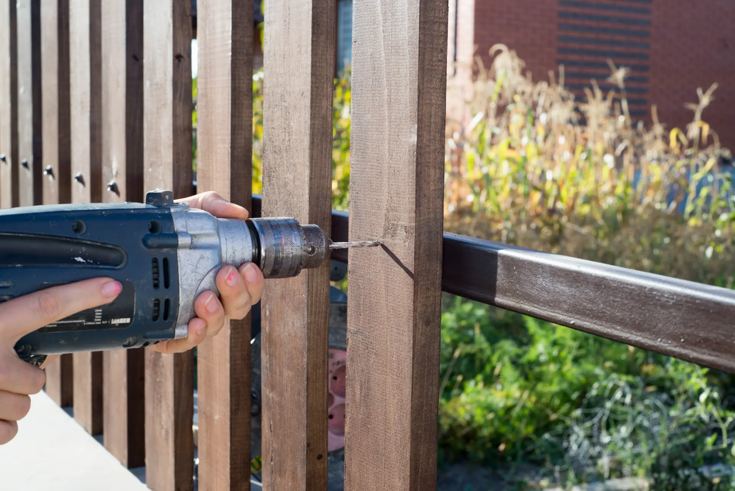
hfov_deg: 39.6
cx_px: 368
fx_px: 1021
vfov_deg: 27.0
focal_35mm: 50
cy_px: 246
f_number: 11
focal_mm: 50
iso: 100
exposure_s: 1/80
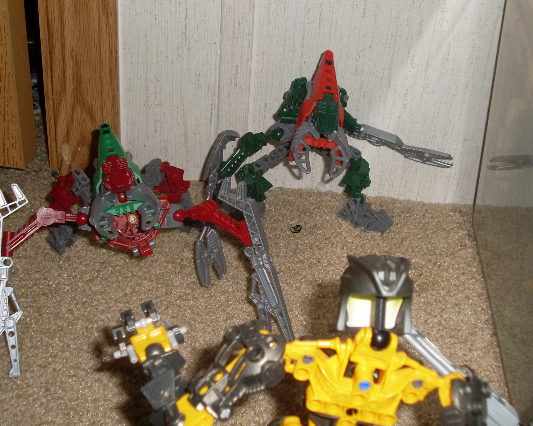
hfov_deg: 33.0
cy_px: 228
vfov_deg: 26.7
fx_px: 899
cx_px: 277
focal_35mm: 57
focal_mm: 8.1
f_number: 8.7
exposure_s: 1/45
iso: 100
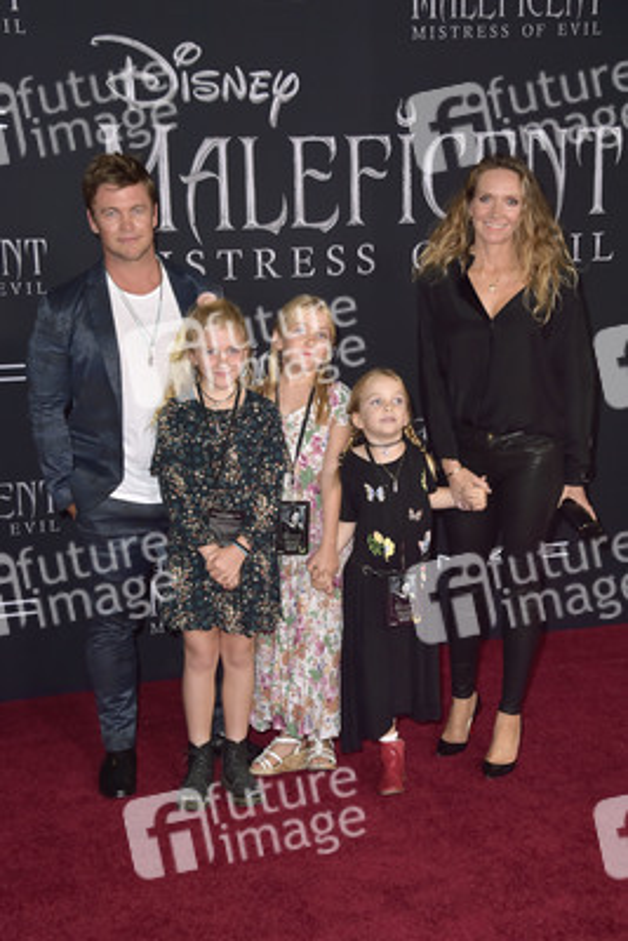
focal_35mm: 62
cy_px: 470
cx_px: 314
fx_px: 1621
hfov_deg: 21.9
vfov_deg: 32.4
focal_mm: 62
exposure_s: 1/250
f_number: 7.1
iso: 500
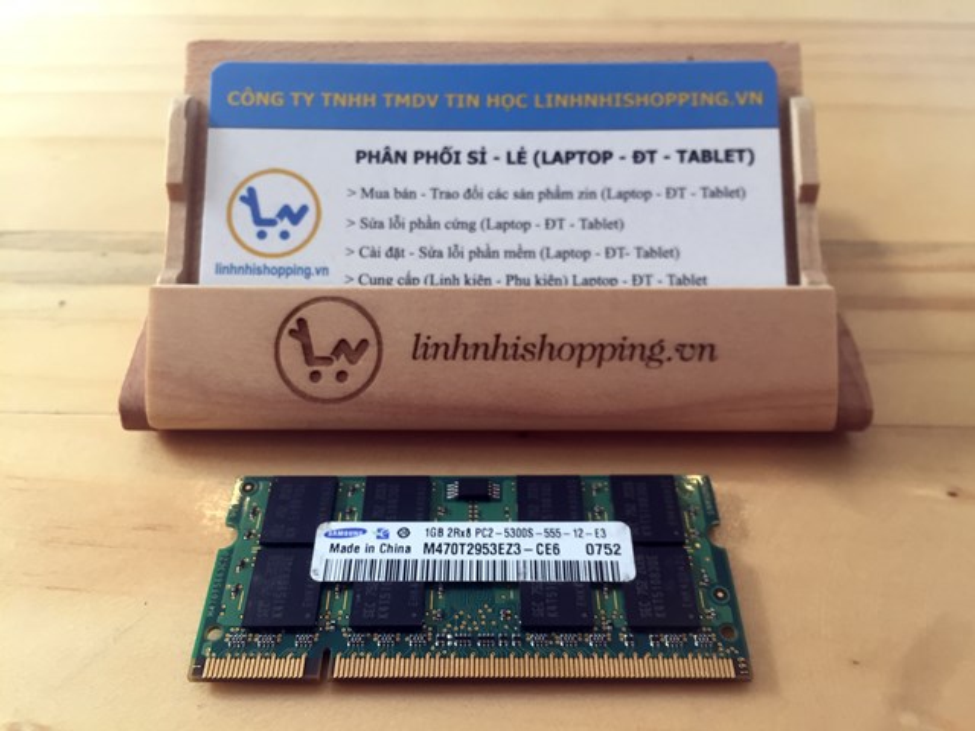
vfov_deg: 48.2
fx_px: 817
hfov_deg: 61.7
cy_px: 366
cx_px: 488
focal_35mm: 29
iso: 80
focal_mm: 4.15
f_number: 2.2
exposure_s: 1/33
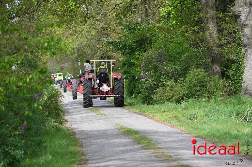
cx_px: 126
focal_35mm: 170
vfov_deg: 8.1
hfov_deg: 12.1
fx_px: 1189
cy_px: 84
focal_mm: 170
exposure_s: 1/500
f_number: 4.8
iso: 220
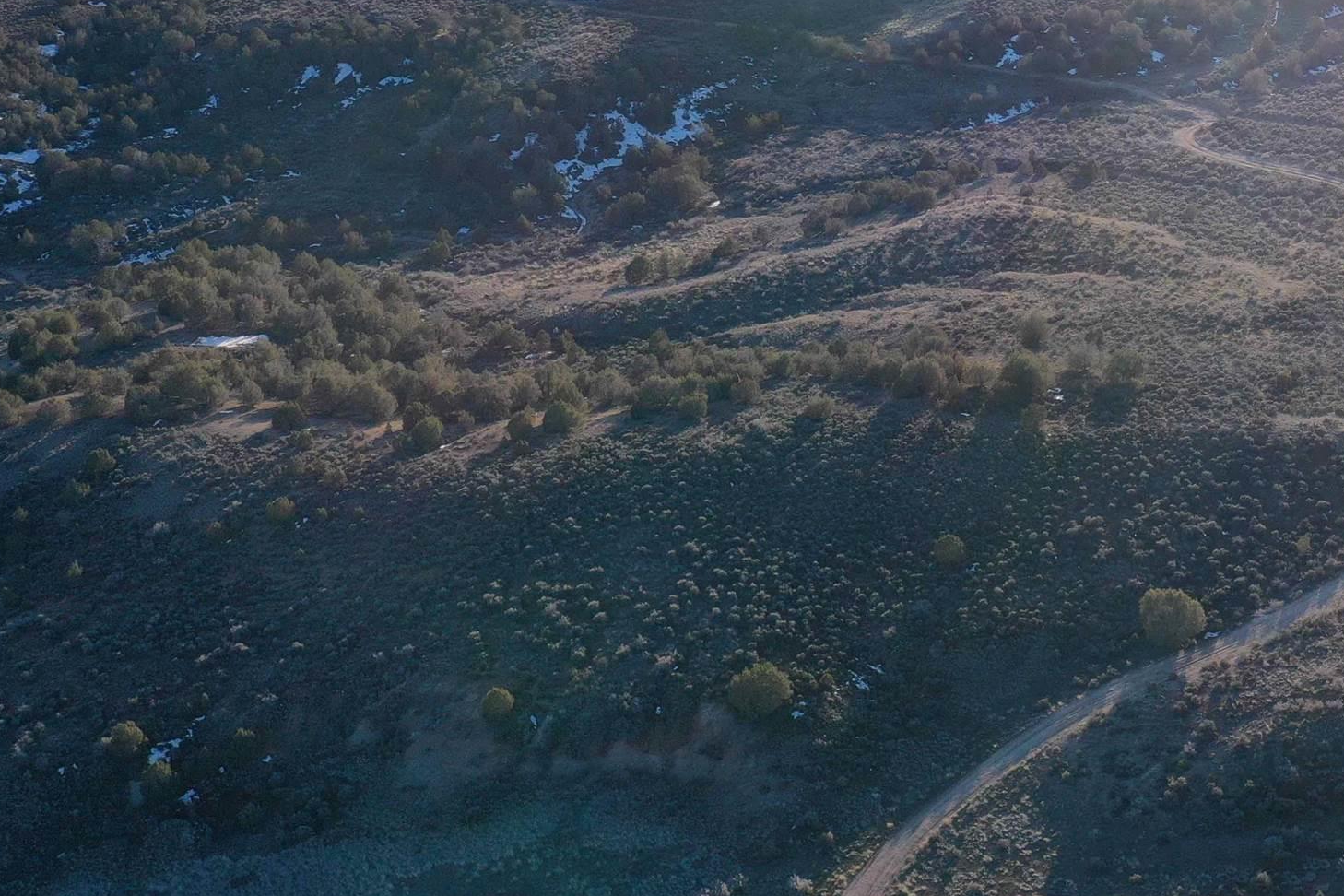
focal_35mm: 59
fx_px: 2202
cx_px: 1283
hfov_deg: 31.8
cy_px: 123
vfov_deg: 22.5
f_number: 5.6
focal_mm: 10.26
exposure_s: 1/320
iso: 100
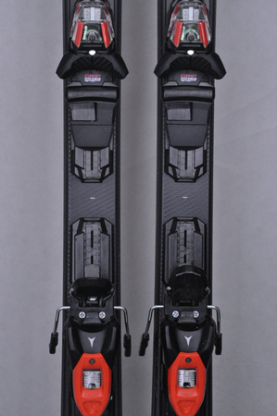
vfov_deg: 18.2
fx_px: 1301
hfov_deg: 12.2
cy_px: 208
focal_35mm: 112
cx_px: 138
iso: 3200
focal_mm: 75
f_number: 9.5
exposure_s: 1/125
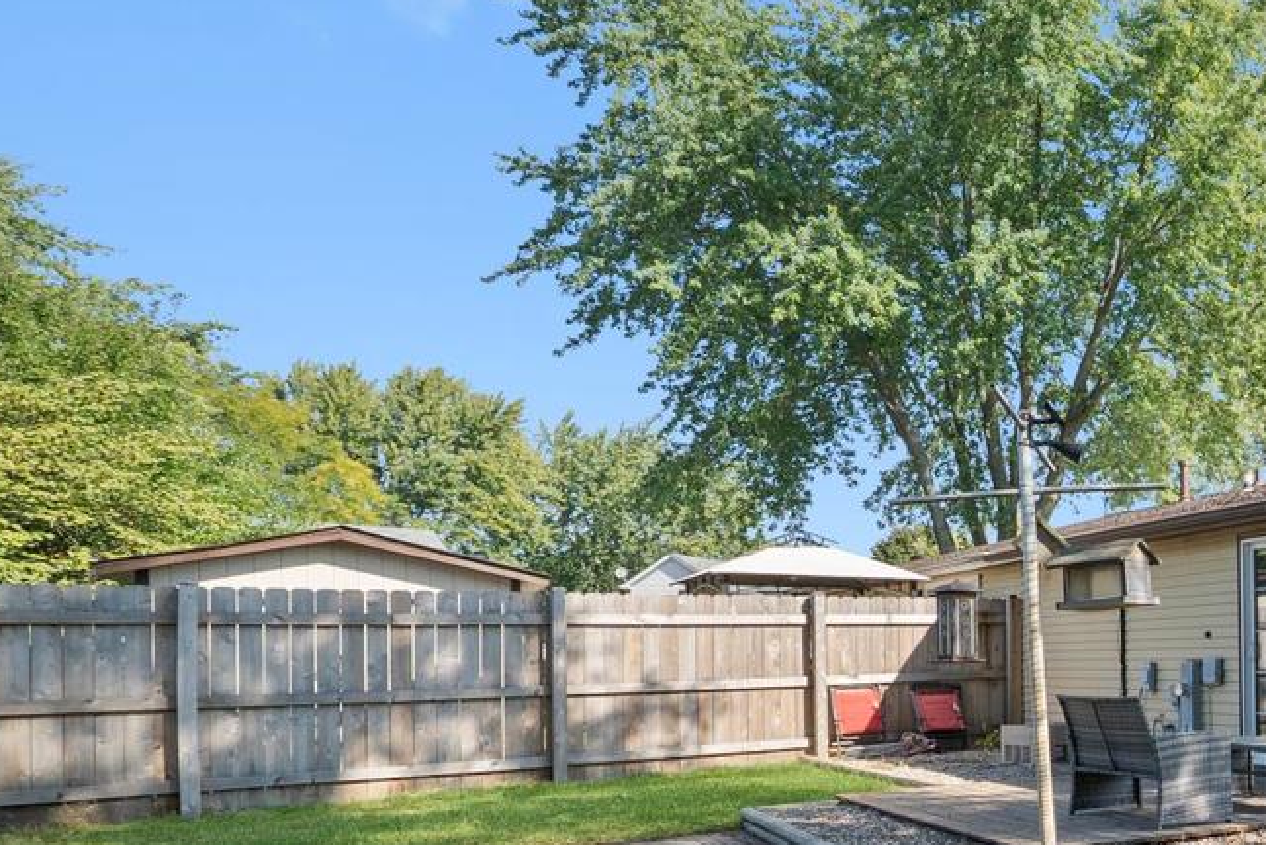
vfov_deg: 41.8
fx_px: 1055
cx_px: 1461
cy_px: 675
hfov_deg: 43.7
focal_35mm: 30
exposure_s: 1/125
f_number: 9
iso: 80
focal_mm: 12
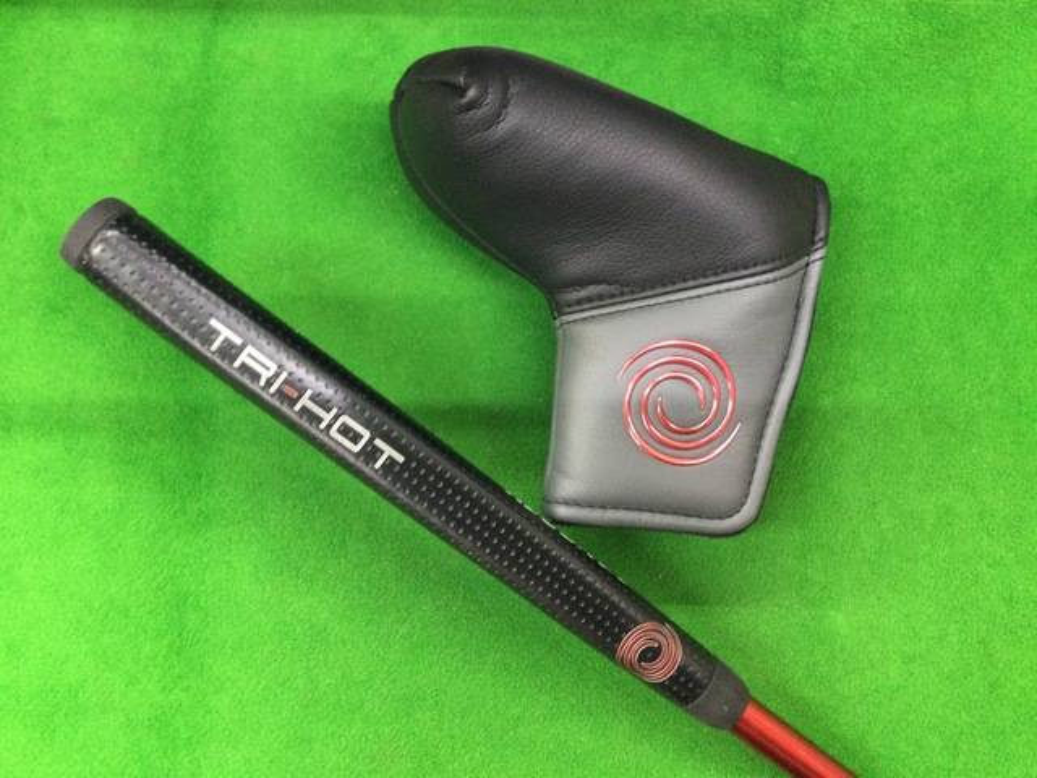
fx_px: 929
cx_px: 518
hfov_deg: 58.4
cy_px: 389
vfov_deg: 45.4
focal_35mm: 31
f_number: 2.4
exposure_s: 1/24
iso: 250
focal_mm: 3.3
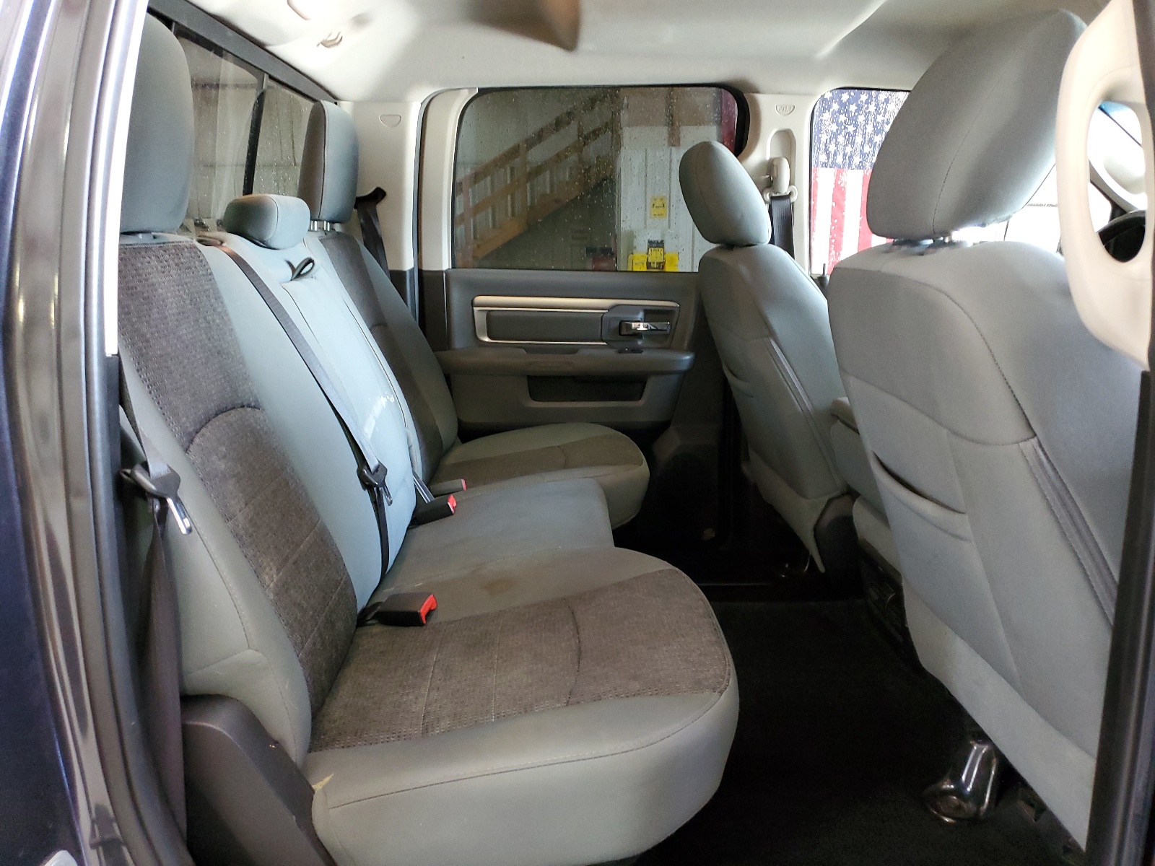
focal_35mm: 26
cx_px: 578
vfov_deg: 53.1
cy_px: 433
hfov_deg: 67.3
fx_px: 868
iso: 293
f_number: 1.5
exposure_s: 1/24
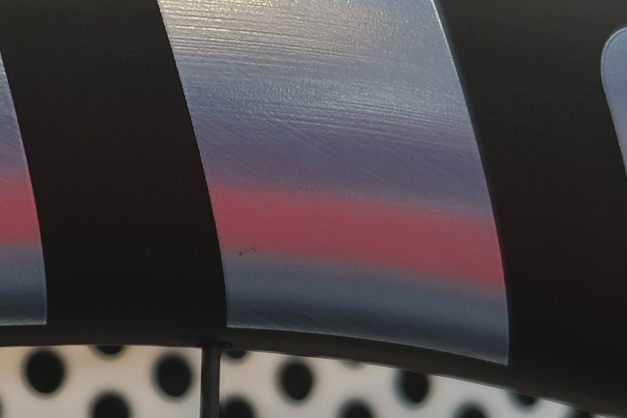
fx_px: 2665
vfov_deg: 9.0
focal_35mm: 153
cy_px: 215
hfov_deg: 13.4
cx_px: 160
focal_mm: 18
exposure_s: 1/75
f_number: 2.8
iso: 200
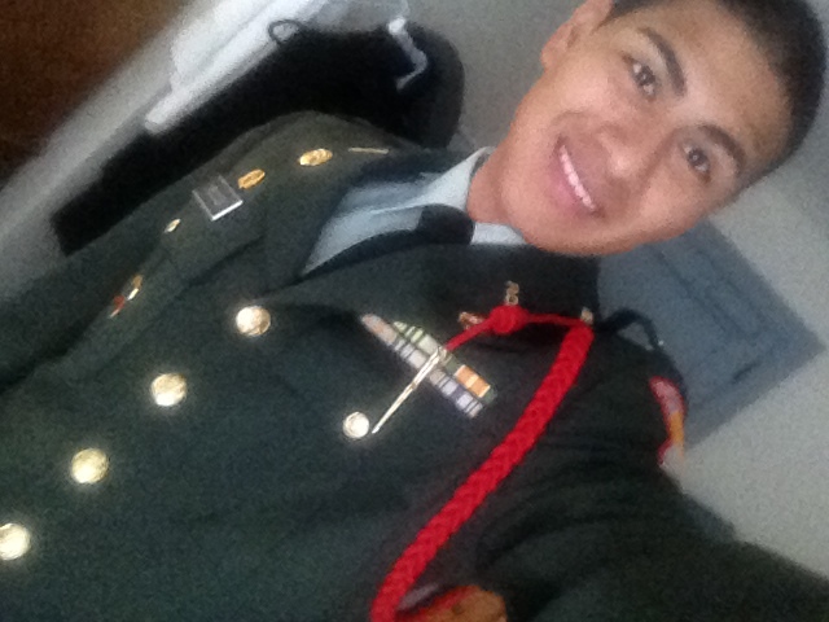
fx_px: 838
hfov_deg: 52.6
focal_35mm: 35
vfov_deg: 40.7
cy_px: 311
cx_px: 414
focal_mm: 1.85
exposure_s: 1/17
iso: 1000
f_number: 2.4
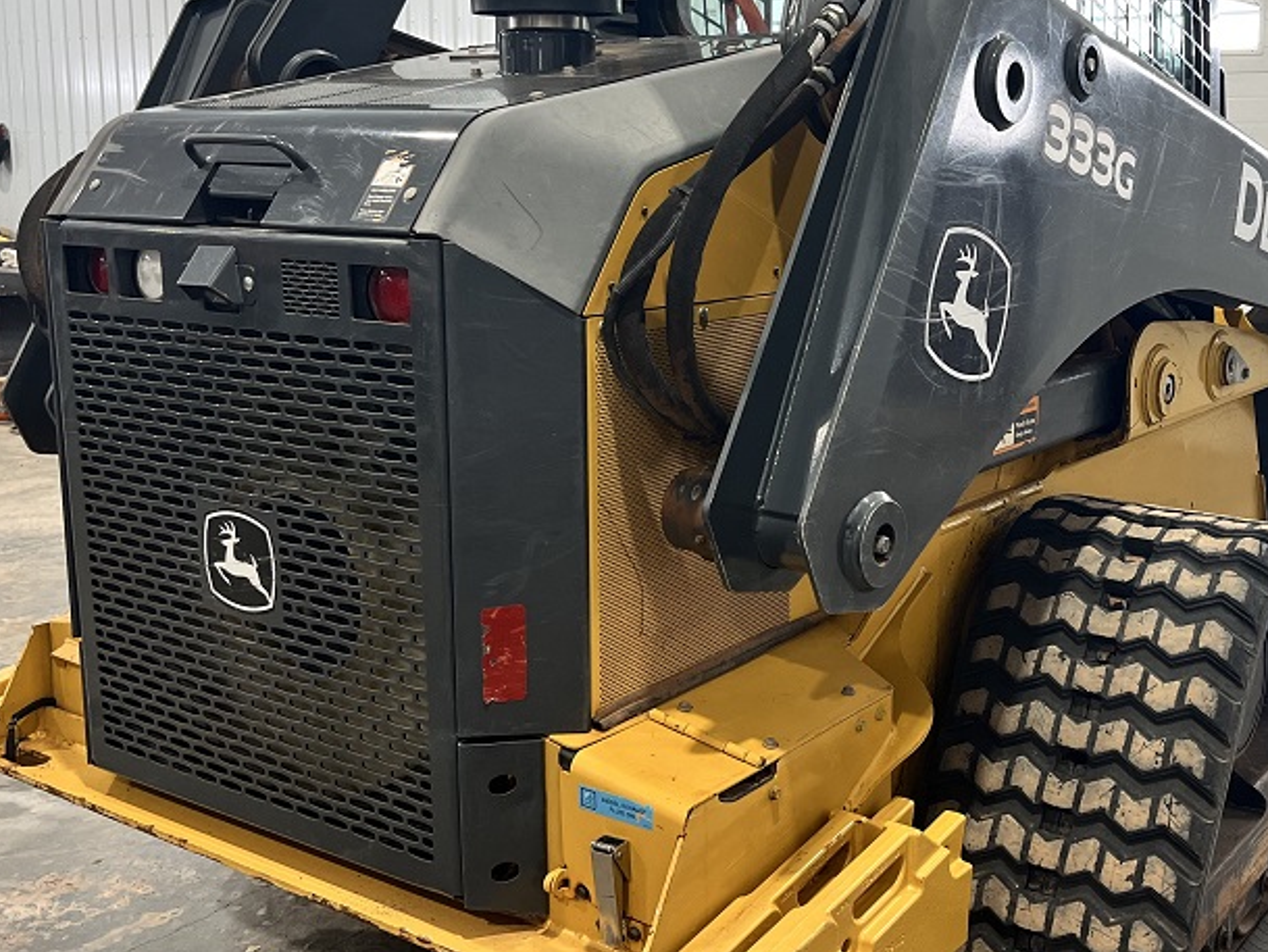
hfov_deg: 45.1
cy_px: 375
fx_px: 1502
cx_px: 841
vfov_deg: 35.0
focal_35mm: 41
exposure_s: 1/120
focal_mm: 5.1
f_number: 1.6
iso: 125
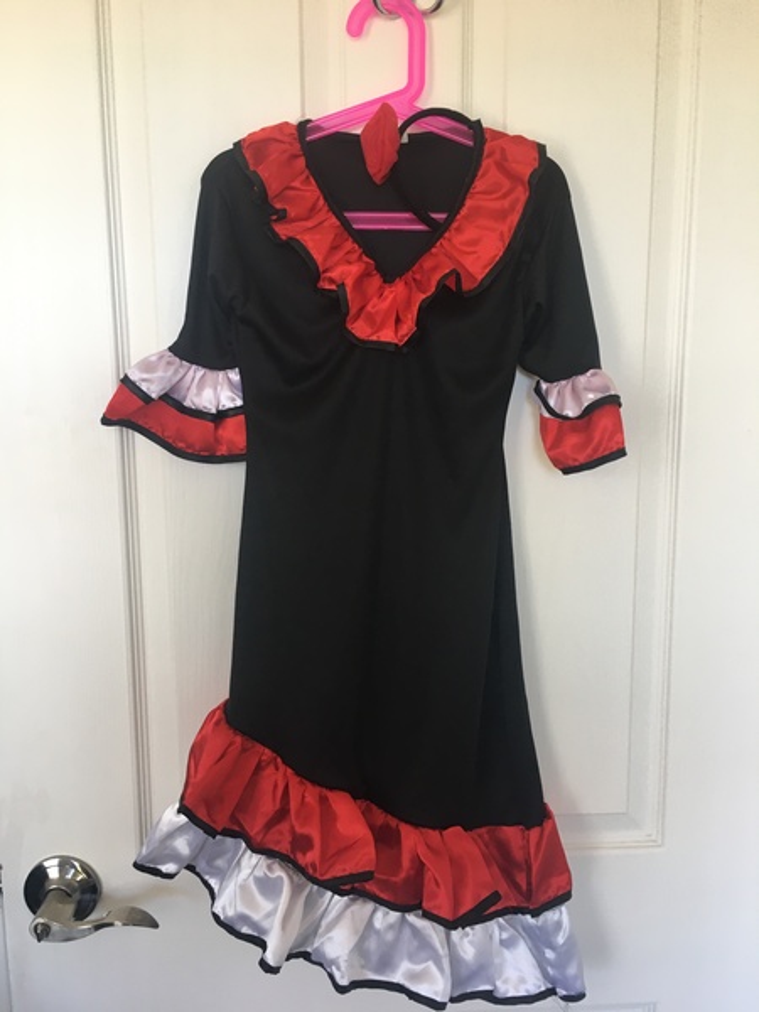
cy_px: 506
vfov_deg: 61.7
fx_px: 848
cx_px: 380
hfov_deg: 48.2
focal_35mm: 29
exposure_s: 1/33
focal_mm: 4.15
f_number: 2.2
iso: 40
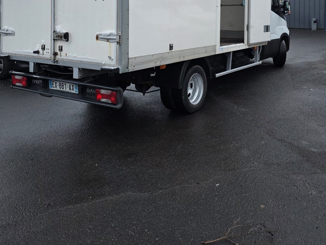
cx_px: 186
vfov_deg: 36.4
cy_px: 26
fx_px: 349
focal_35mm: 37
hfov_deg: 50.0
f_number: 1.7
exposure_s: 1/180
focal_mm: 6.25
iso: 160
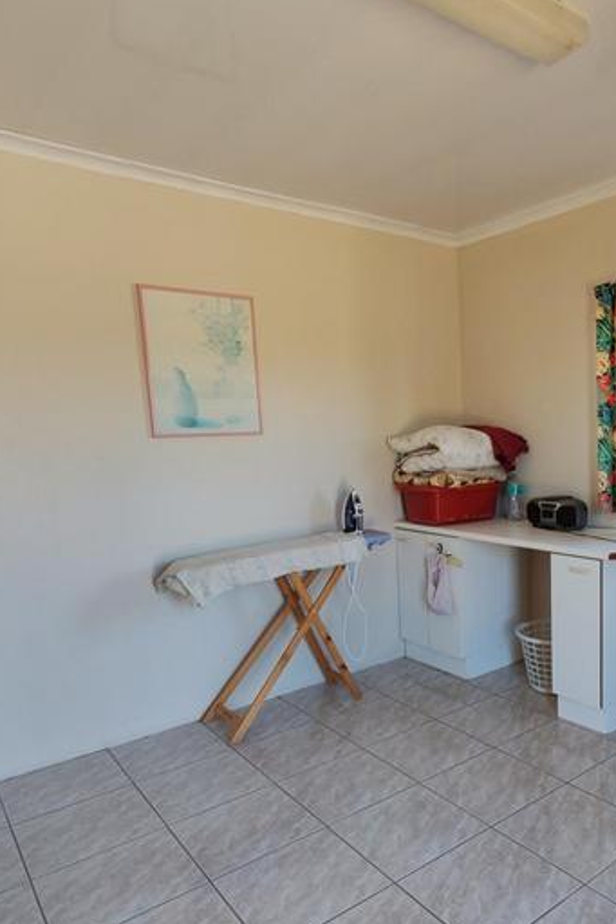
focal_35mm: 26
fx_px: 668
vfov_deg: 69.1
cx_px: 481
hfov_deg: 47.2
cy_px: 522
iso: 50
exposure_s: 1/50
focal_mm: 1.96
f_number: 2.2
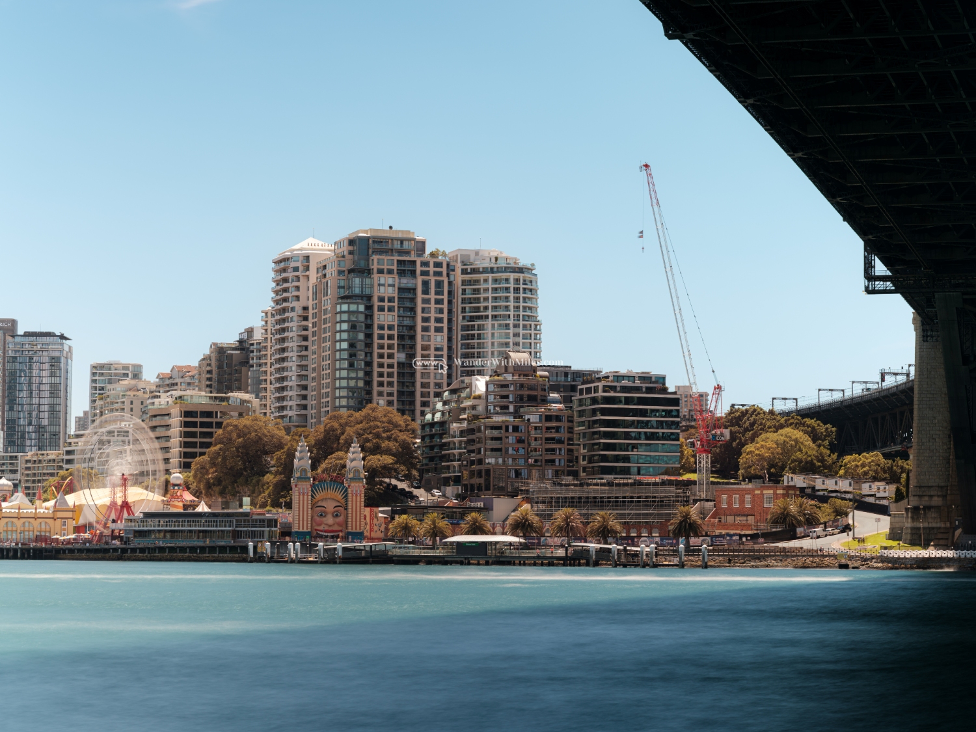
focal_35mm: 87
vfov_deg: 17.0
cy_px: 366
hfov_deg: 22.5
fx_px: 2453
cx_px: 488
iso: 100
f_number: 10
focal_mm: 110
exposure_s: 13
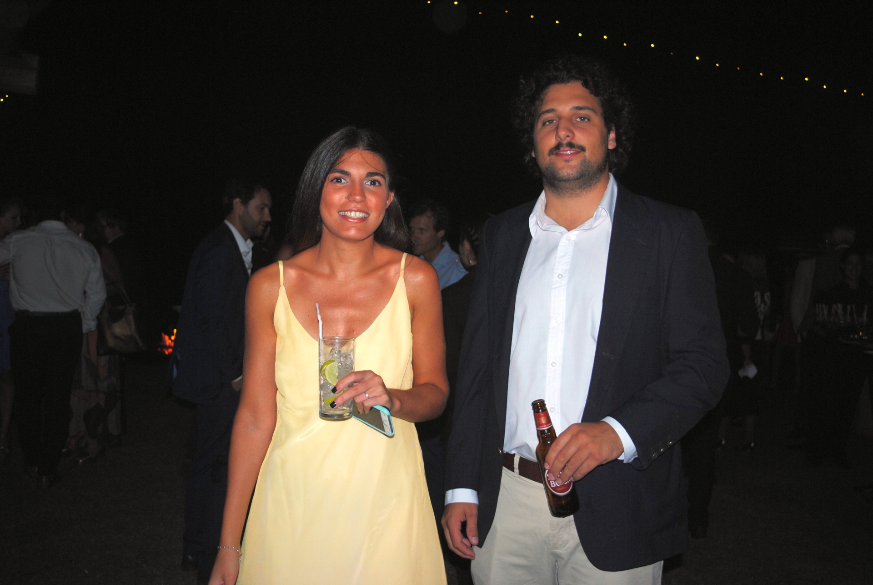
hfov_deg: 53.1
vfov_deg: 37.0
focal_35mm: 36
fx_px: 874
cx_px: 436
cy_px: 292
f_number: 4
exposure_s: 1/60
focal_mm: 24
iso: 200
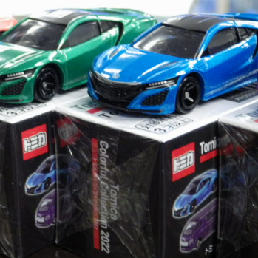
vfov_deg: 15.1
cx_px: 30
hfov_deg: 15.0
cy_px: 107
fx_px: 970
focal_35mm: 115
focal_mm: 12.8
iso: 800
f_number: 4.2
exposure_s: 1/30
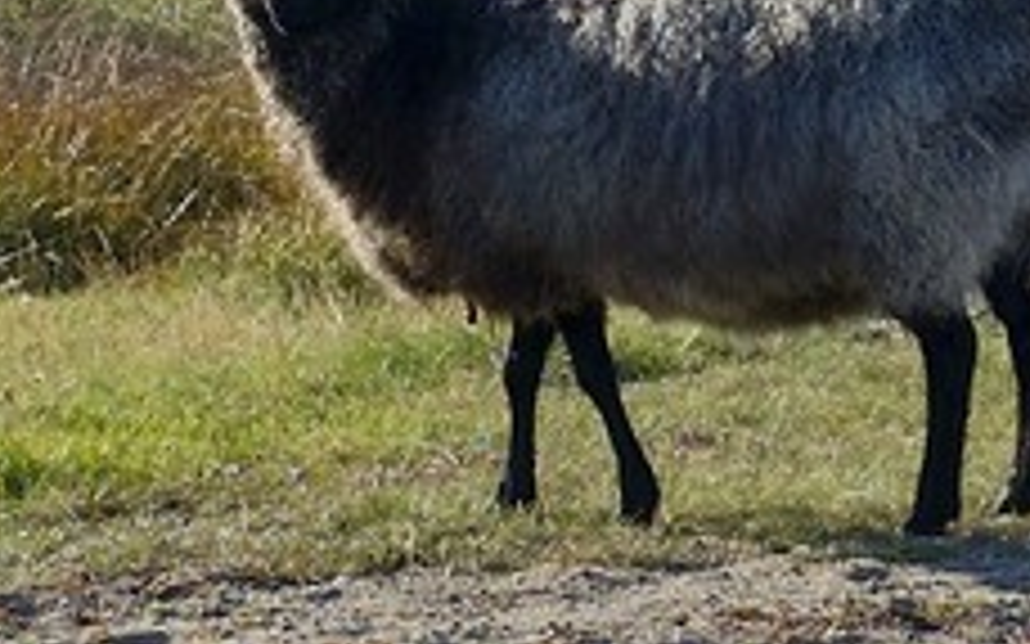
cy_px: 396
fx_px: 9991
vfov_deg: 3.7
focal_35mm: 356
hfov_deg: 5.4
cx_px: 3490
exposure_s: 1/250
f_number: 10
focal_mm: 50
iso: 200
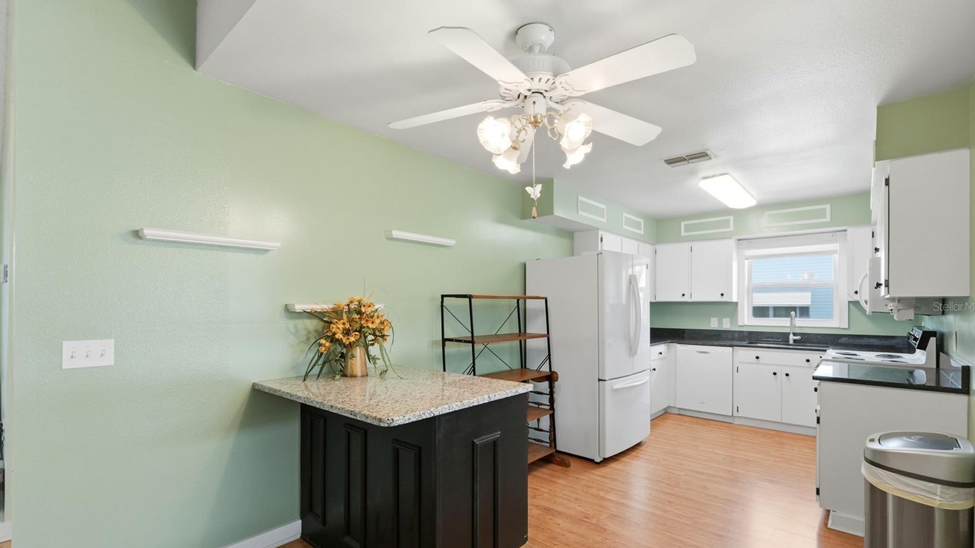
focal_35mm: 17
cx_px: 491
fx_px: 434
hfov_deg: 96.6
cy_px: 306
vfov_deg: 64.3
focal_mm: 10.5
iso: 100
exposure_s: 1/80
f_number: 7.1
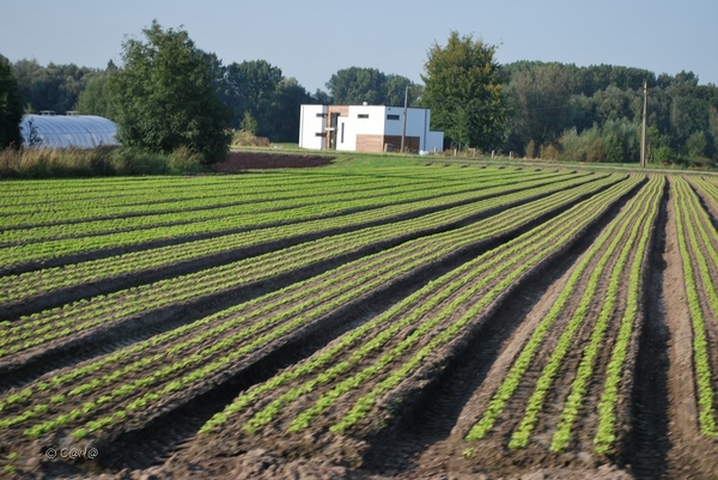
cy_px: 240
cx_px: 359
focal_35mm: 82
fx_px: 1647
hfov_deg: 24.6
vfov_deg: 16.6
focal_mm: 55
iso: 100
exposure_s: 1/200
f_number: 7.1
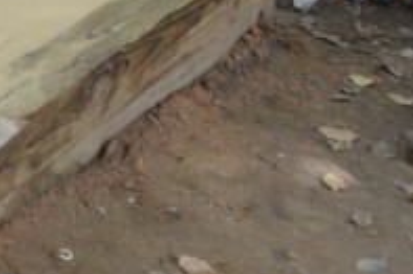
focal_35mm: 122
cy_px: -40
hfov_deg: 14.6
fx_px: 1398
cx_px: -344
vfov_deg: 11.0
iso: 800
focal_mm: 20
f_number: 5
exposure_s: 1/160
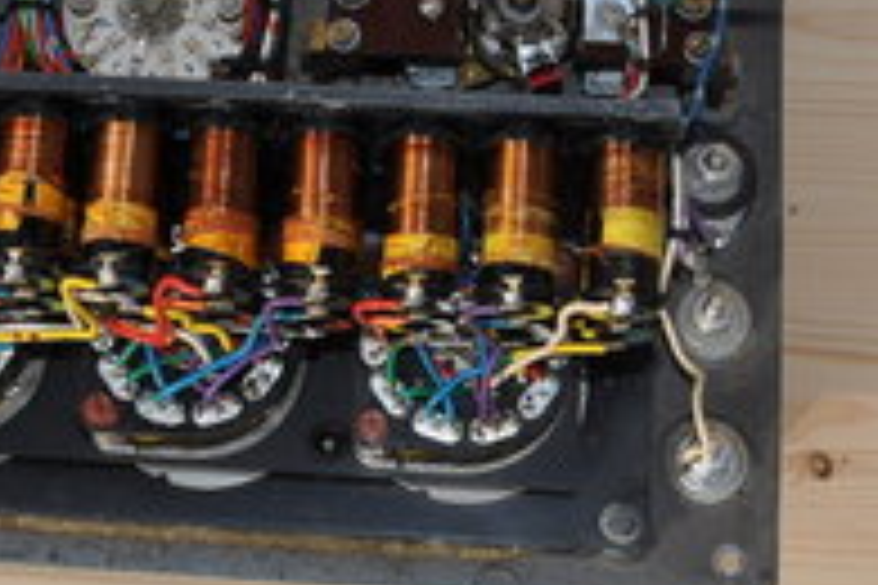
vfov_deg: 11.0
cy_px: -4
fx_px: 3000
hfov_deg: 16.4
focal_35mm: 123
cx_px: 72
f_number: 10
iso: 200
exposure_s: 1/200
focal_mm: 32
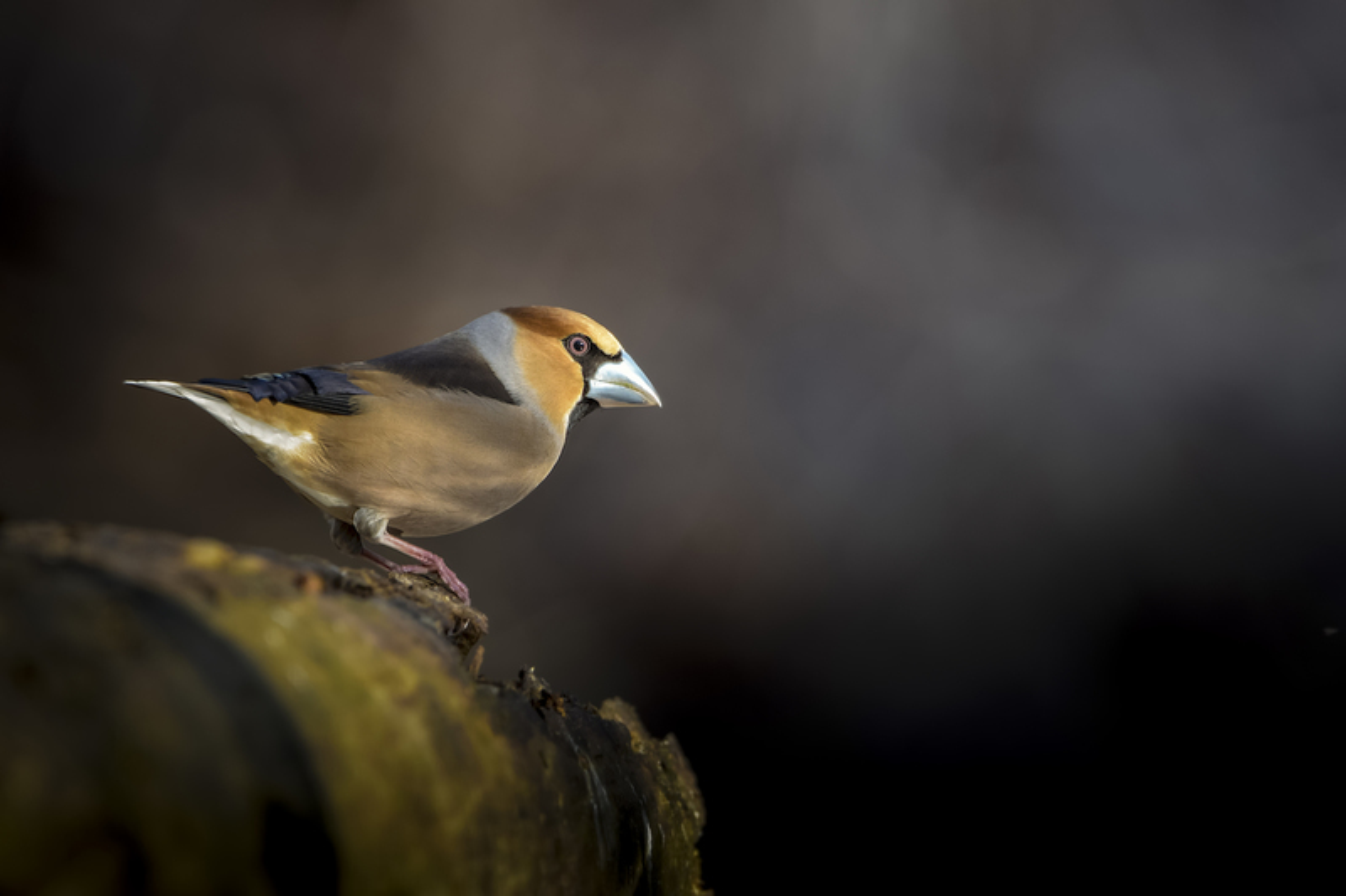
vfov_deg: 1.5
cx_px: 673
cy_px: 448
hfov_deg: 2.3
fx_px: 33641
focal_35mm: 900
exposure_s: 1/50
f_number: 7.1
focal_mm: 600
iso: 200
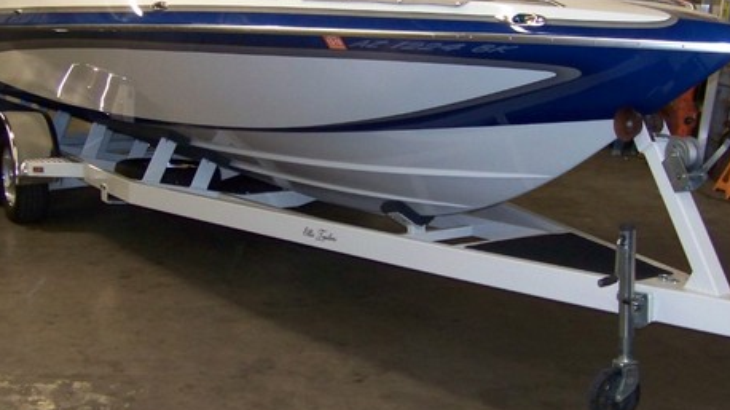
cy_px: 211
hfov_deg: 34.9
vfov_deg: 20.0
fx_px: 1161
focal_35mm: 60
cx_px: 400
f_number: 2.8
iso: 200
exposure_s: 1/30
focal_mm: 5.85
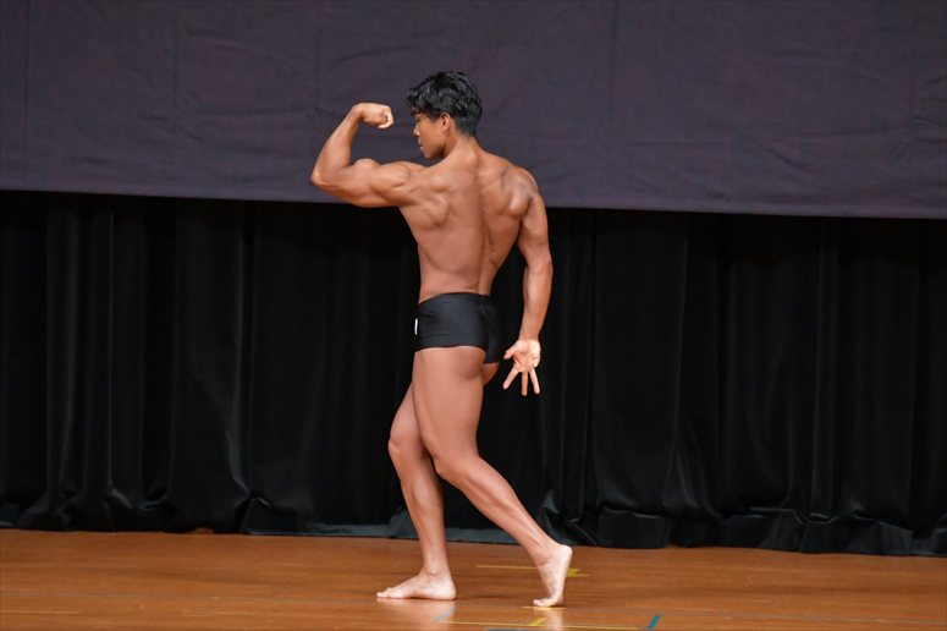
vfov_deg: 4.6
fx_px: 7888
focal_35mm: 300
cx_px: 474
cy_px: 316
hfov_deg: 6.9
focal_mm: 200
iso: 5000
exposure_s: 1/400
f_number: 5.6
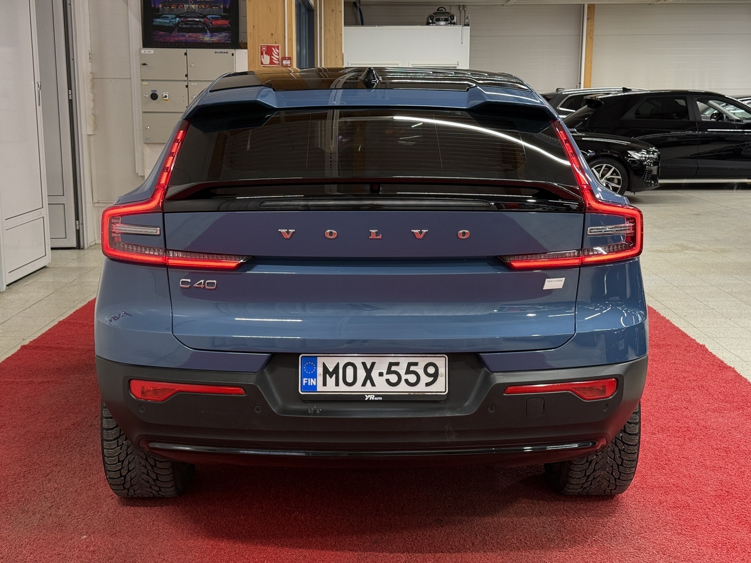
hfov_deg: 39.7
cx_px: 376
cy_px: 282
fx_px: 1041
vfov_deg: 30.3
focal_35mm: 48
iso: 80
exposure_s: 1/50
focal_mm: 6.76
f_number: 1.78
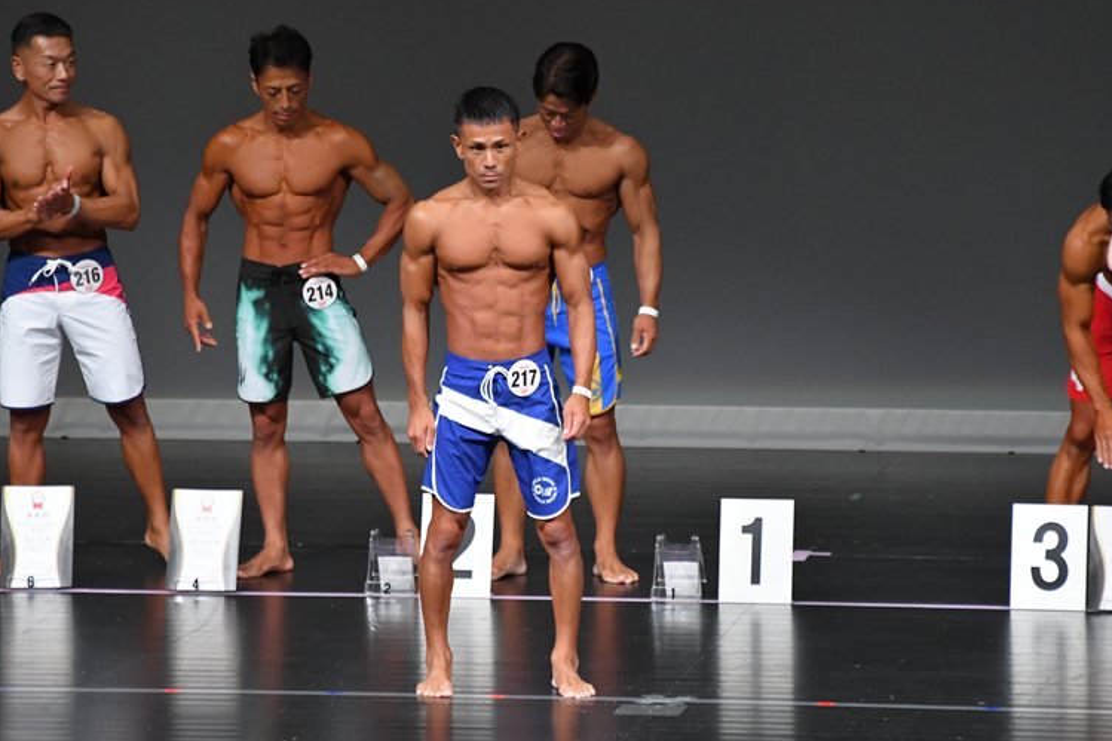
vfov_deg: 3.5
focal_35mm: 388
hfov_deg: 5.3
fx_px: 11981
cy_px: 365
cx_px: 550
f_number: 5.6
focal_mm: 250
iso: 4000
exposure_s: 1/400
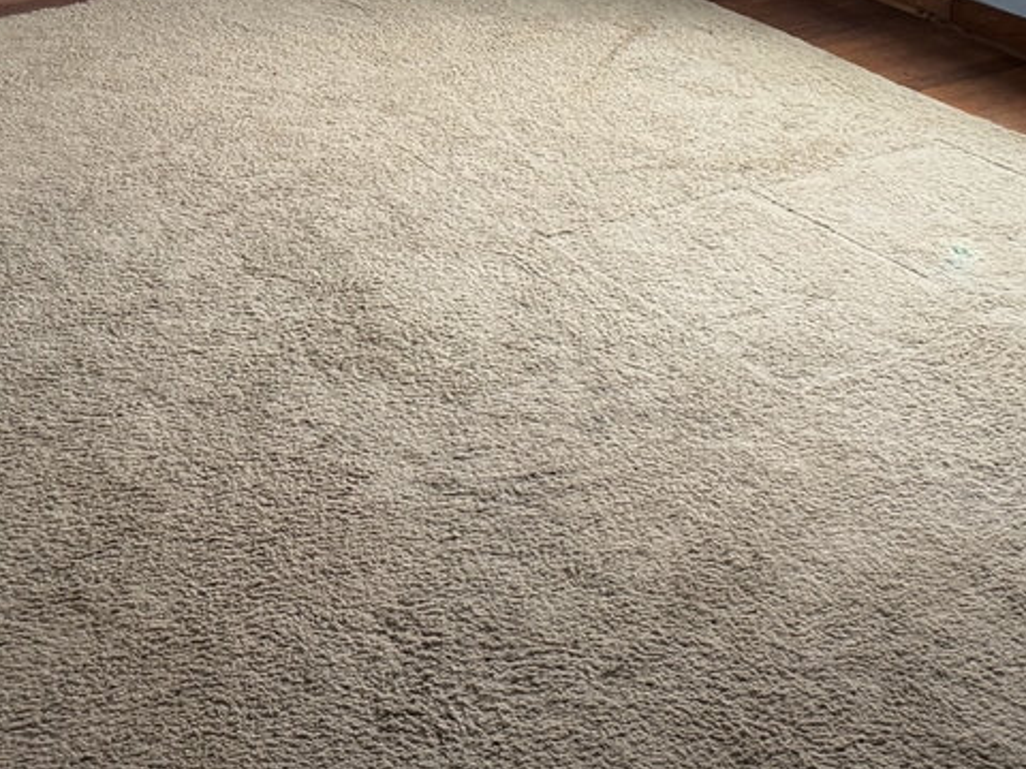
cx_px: 171
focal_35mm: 72
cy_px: -226
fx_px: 2134
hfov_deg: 26.4
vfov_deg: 19.0
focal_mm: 6.76
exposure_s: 1/101
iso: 200
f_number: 1.78
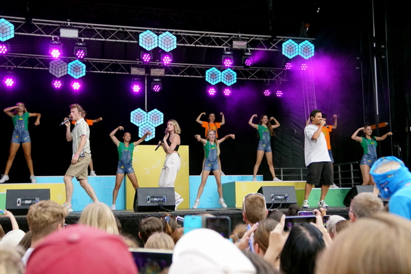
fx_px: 514
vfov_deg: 29.9
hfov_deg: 43.6
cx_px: 206
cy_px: 137
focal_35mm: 45
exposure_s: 1/2000
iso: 2500
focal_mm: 30
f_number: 4
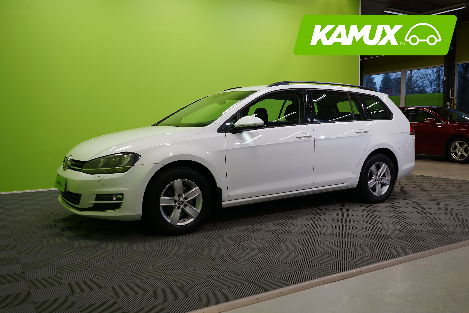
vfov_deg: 41.1
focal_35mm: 32
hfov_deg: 58.7
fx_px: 417
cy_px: 156
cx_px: 234
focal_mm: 32
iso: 400
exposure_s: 1/40
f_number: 5.6
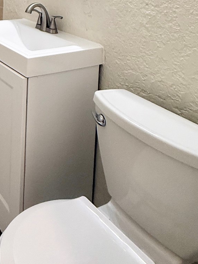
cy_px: -23
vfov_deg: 40.1
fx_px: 290
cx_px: -41
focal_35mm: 38
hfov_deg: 31.5
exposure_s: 1/120
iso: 200
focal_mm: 2.22
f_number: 2.2
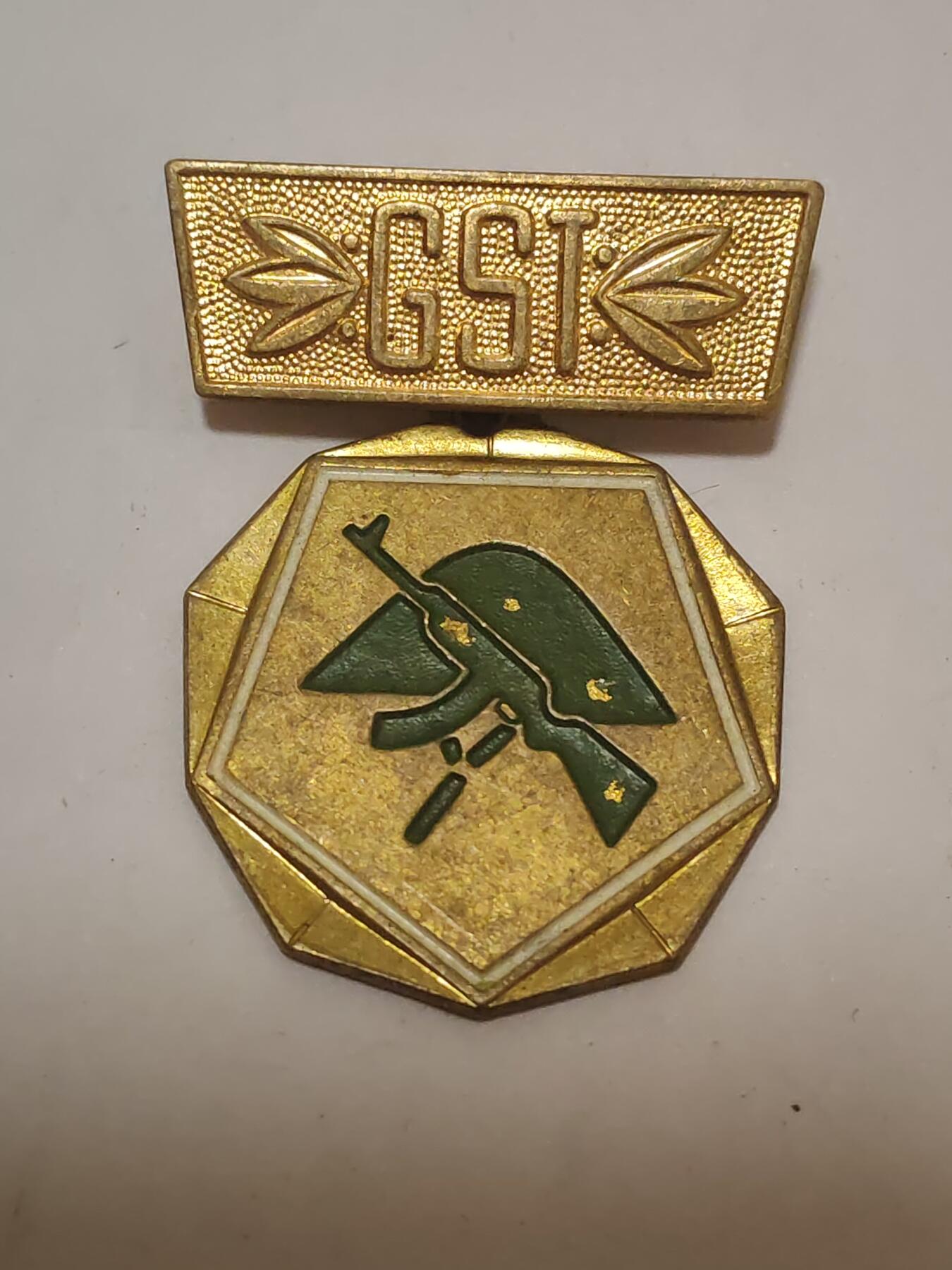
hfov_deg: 21.6
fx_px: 2493
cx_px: 476
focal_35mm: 68
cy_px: 635
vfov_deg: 28.6
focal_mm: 5.52
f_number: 1.95
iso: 800
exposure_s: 1/100
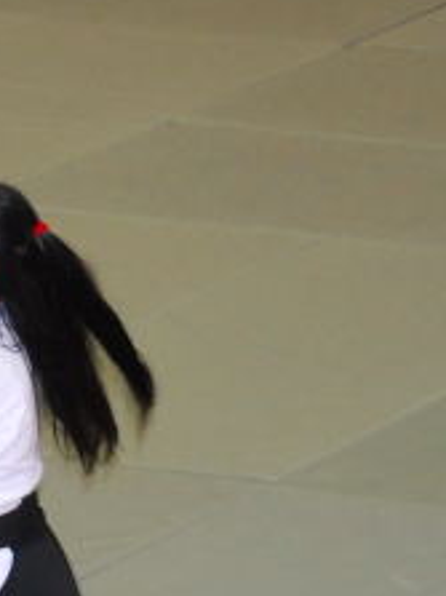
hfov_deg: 3.0
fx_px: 8567
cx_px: -235
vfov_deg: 4.0
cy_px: 490
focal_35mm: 498
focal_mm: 75
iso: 800
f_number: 7.1
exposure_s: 1/60
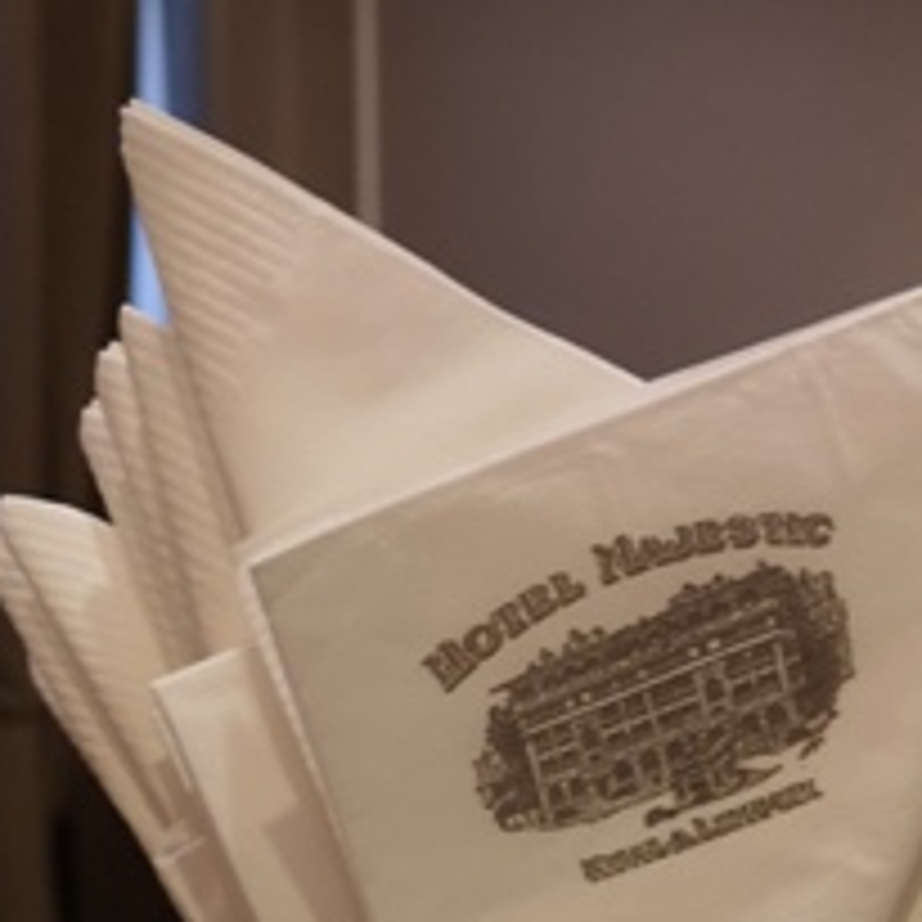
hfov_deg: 18.6
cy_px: 1097
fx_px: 2802
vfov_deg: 17.8
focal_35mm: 93
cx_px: 670
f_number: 1.8
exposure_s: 1/33.3
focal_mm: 3.95
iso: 160
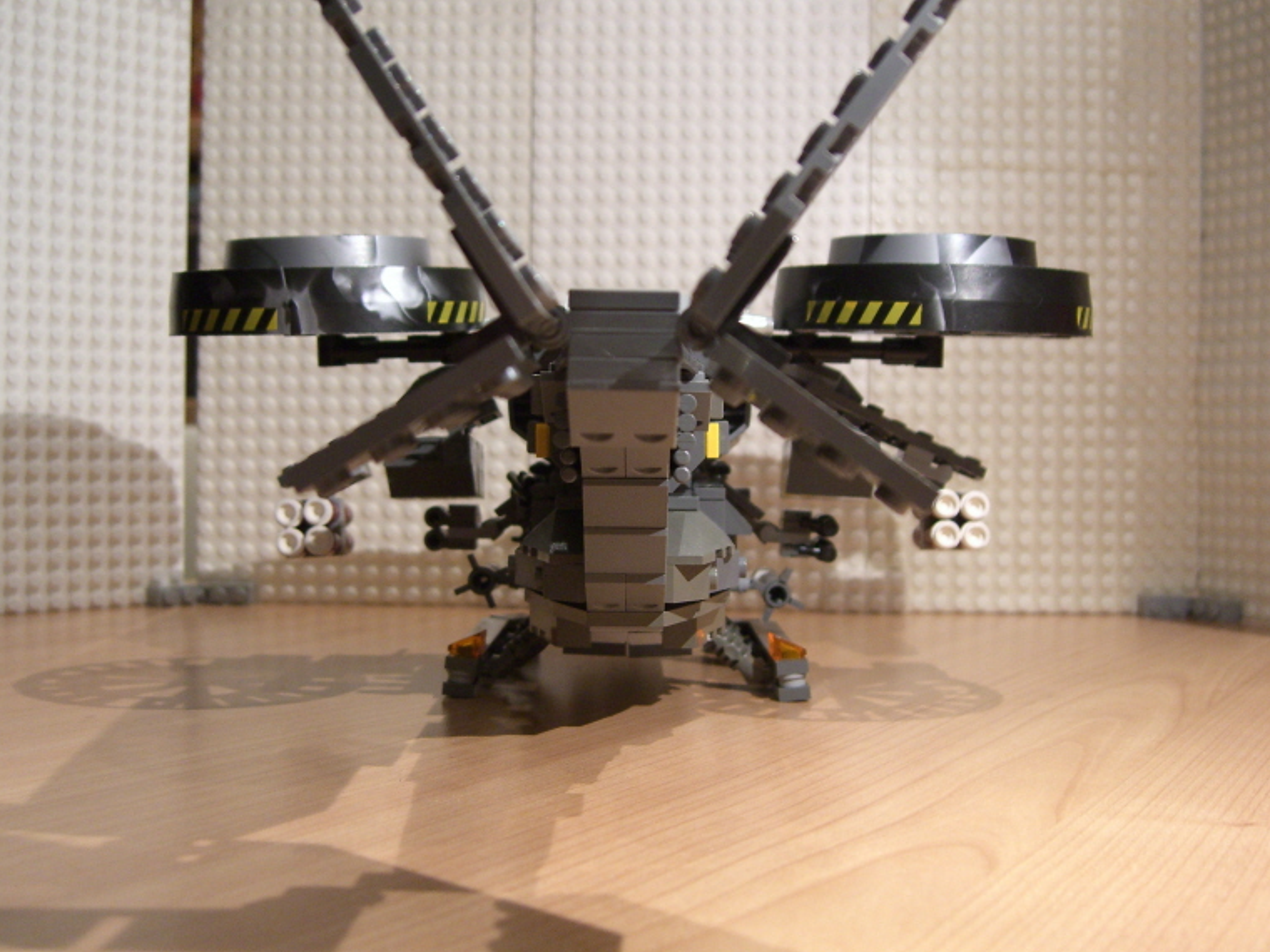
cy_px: 488
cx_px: 612
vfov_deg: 36.0
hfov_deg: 46.8
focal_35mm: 40
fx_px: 1468
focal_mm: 7.9
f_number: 2.8
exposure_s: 1/40
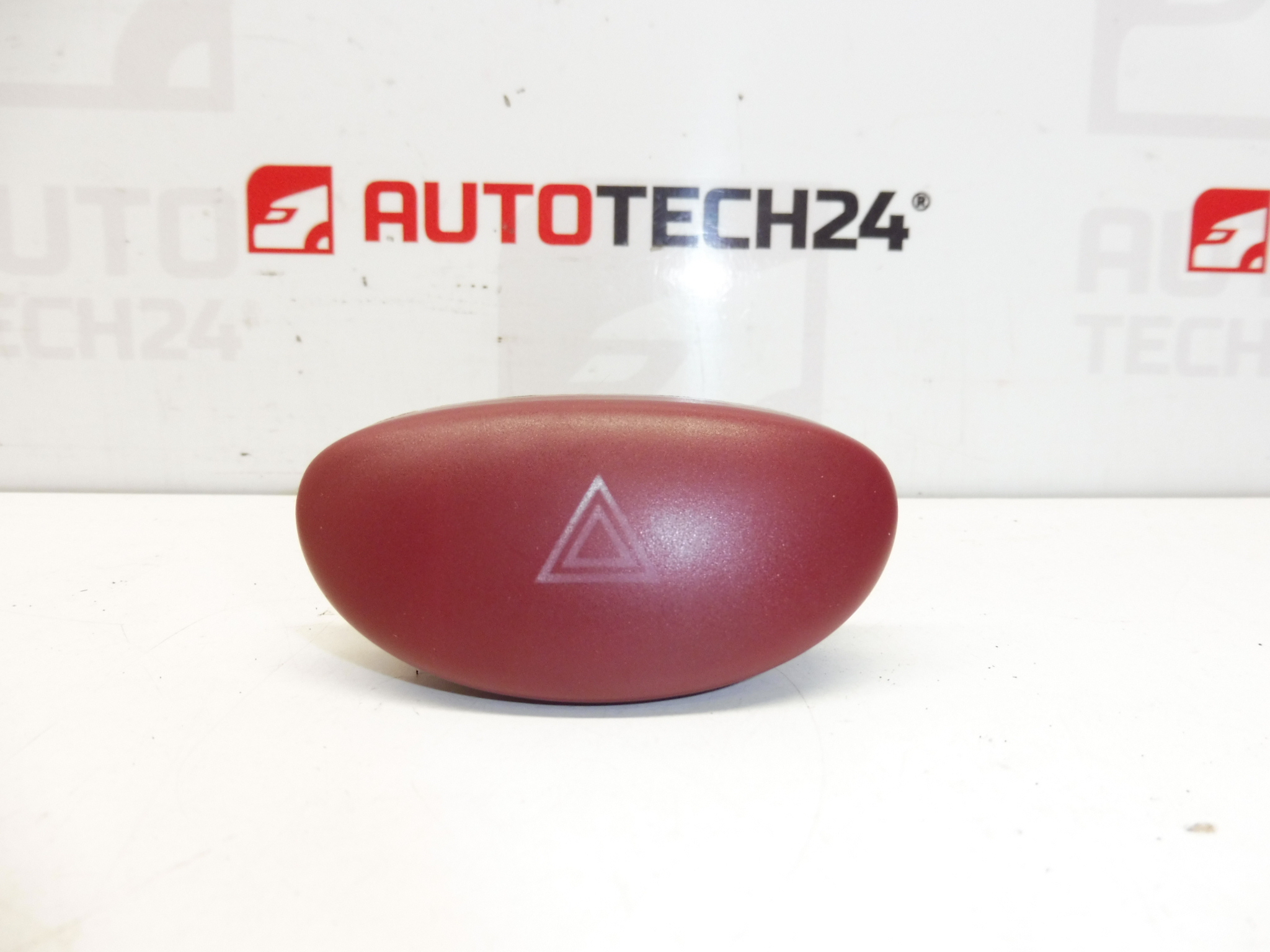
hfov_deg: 69.4
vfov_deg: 54.9
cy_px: 476
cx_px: 635
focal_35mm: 25
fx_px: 917
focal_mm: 4.4
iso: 200
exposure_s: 1/60
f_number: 3.5
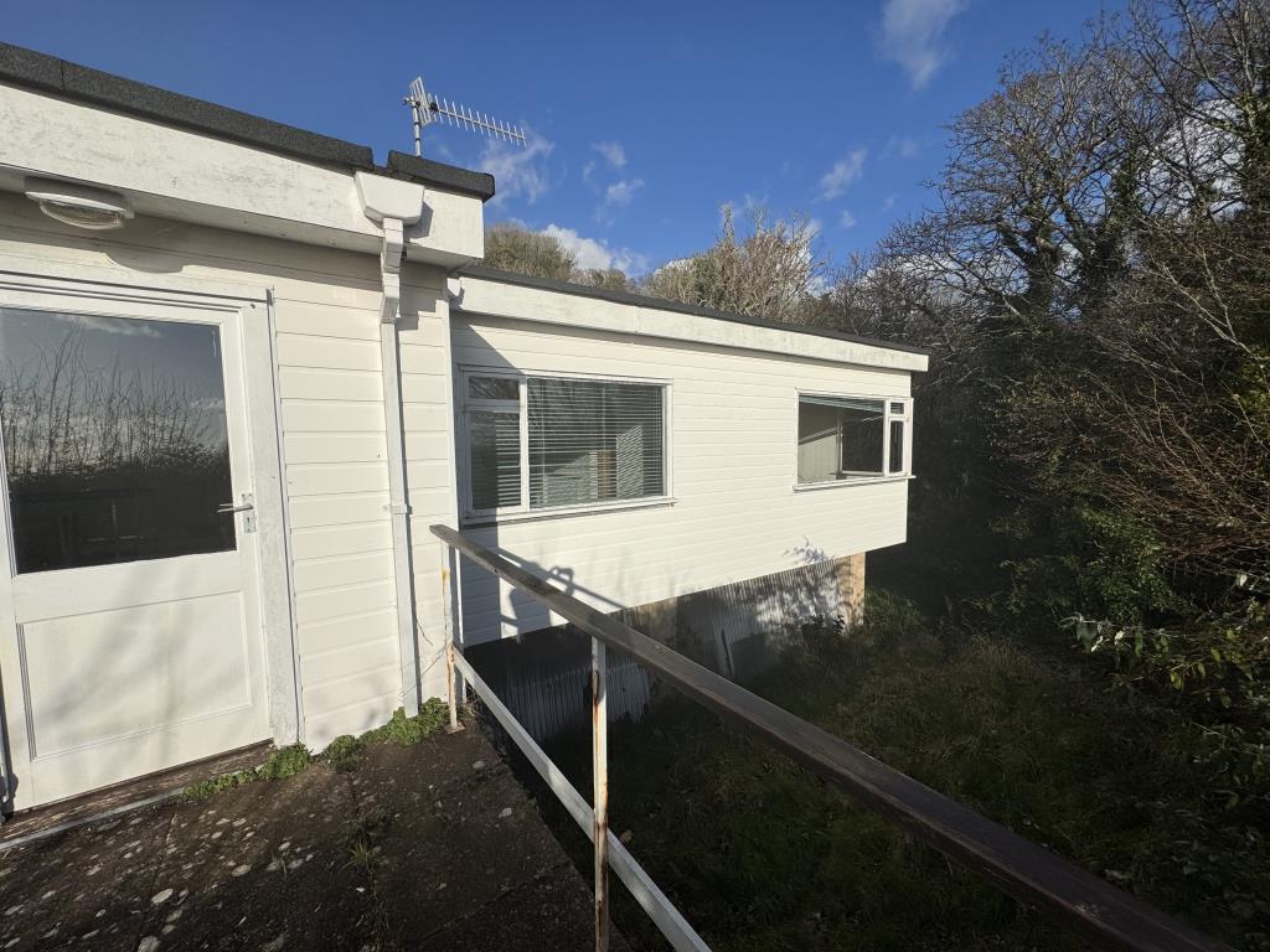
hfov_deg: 102.1
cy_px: 476
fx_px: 514
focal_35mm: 14
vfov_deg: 85.7
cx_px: 635
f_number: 2.2
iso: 32
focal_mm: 2.22
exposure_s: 1/4367
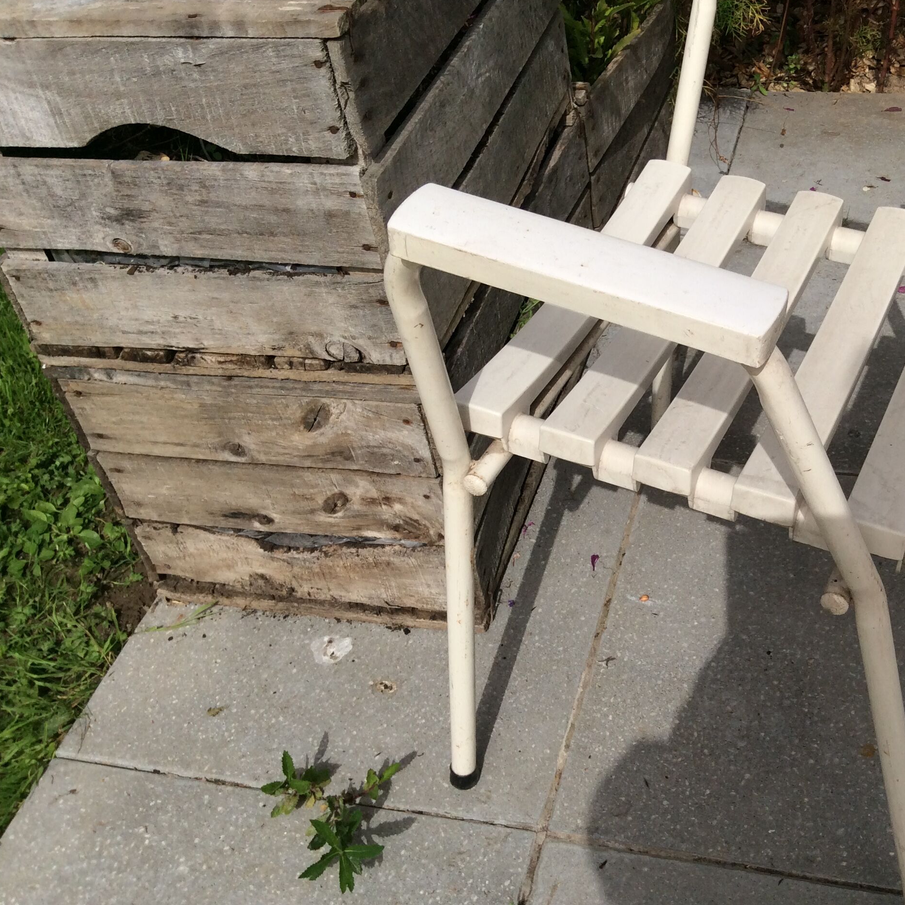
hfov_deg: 42.1
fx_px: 1154
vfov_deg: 42.8
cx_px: 619
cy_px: 439
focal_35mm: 39
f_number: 2.4
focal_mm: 3.3
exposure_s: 1/2865
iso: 32
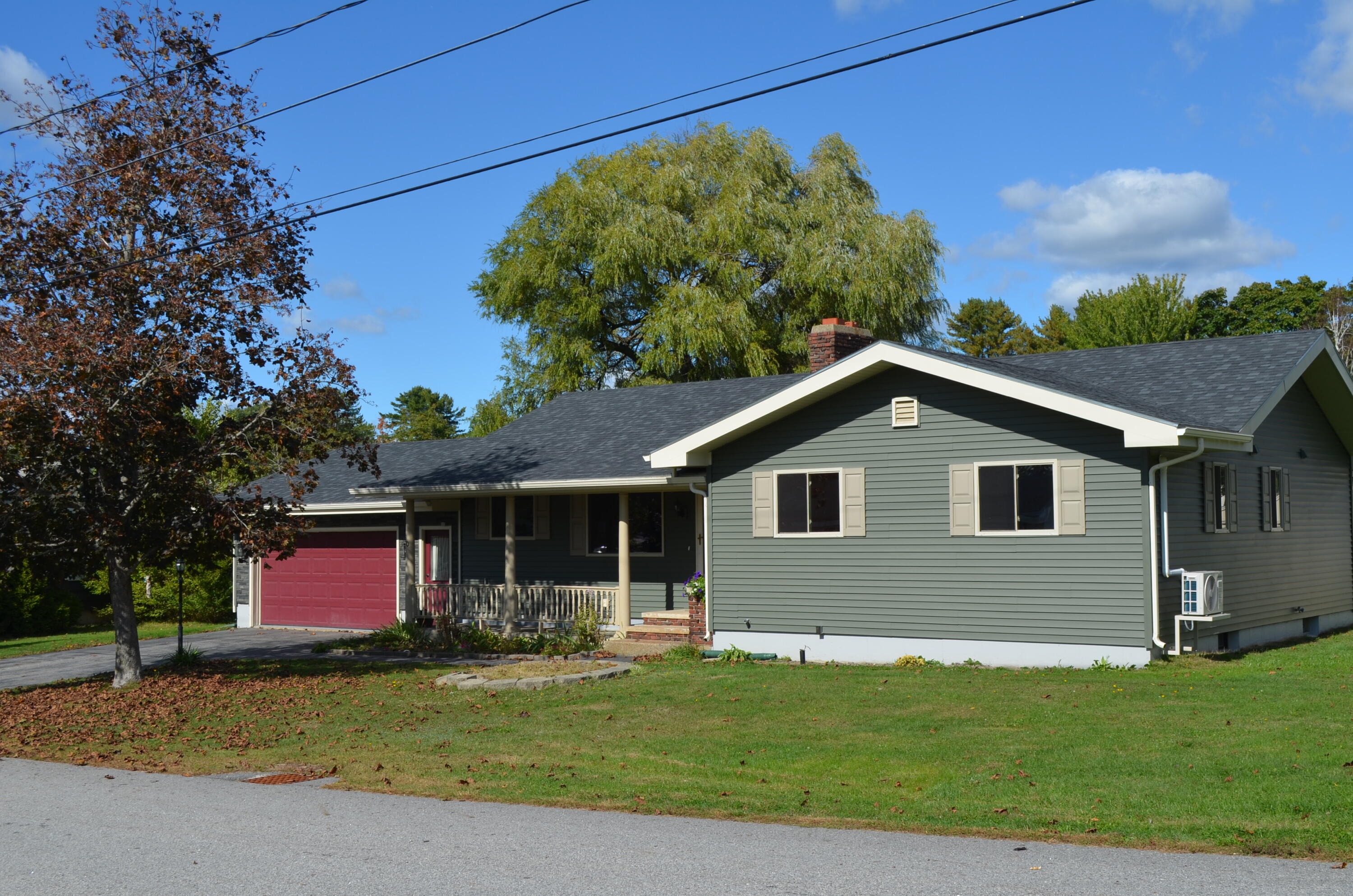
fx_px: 1463
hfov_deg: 49.6
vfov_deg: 34.1
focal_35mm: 39
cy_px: 448
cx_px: 676
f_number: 8
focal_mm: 26
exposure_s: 1/250
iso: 100
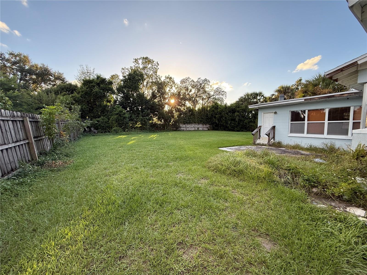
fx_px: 148
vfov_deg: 85.7
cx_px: 184
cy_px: 138
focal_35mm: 14
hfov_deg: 102.1
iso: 64
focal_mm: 2.22
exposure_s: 1/230
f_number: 2.2
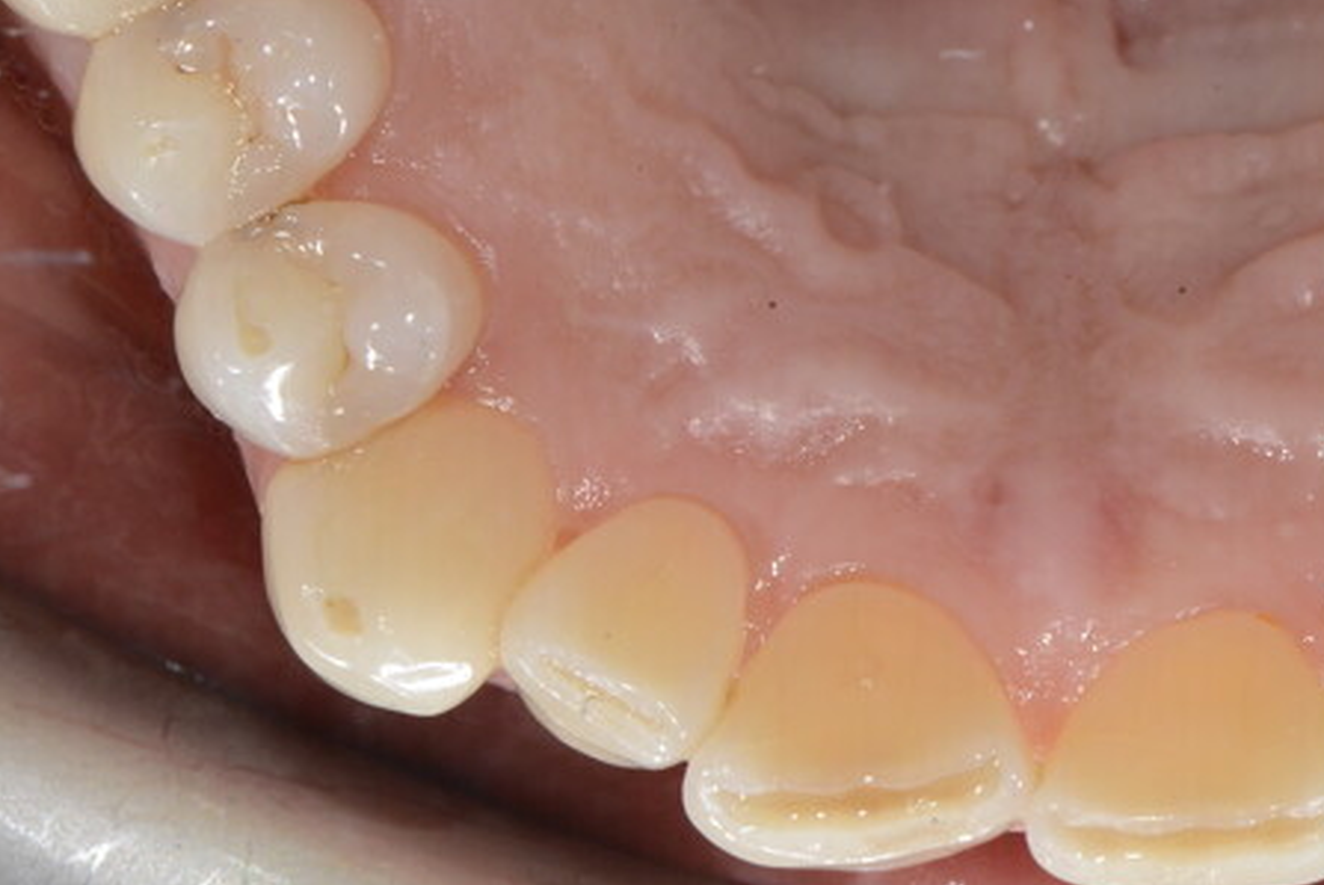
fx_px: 7768
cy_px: 240
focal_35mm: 211
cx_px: 1086
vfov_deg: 6.5
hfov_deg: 9.7
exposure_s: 1/60
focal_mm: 105
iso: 1600
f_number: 32
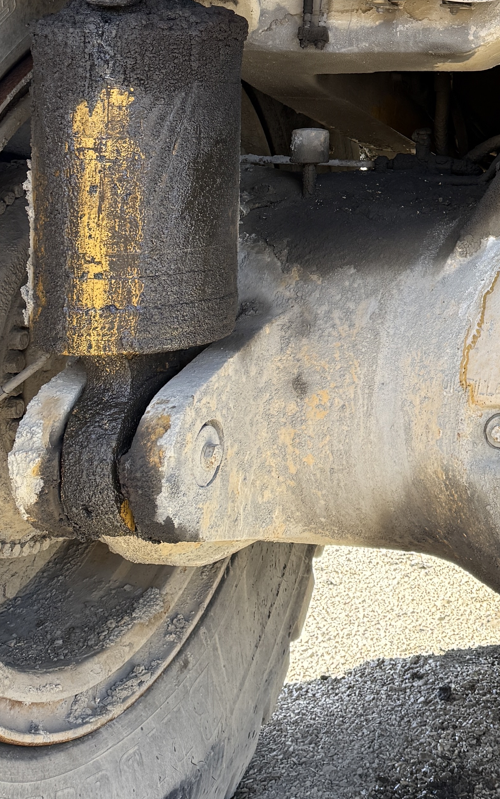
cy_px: 62
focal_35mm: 58
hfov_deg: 20.8
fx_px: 1264
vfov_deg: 33.1
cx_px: 612
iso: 100
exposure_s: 1/276
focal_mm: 6.76
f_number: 1.78
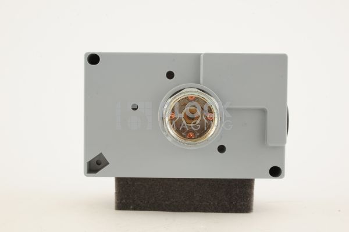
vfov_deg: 26.9
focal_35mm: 50
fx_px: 484
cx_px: 174
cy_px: 116
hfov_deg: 39.6
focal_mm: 50
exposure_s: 1/125
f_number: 11
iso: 1600
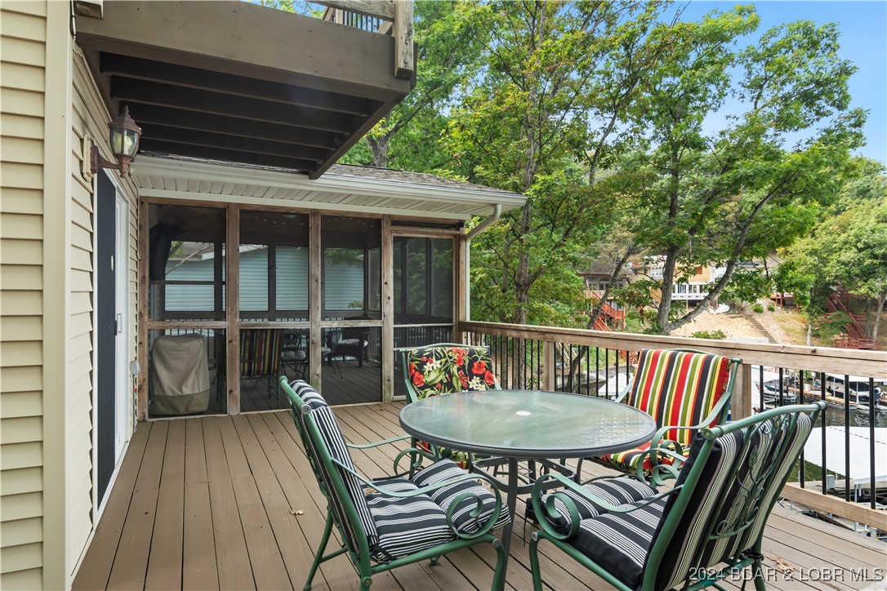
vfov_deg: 72.1
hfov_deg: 95.0
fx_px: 407
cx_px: 444
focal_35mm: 16
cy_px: 296
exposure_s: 1/125
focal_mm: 11
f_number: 6.3
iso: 160
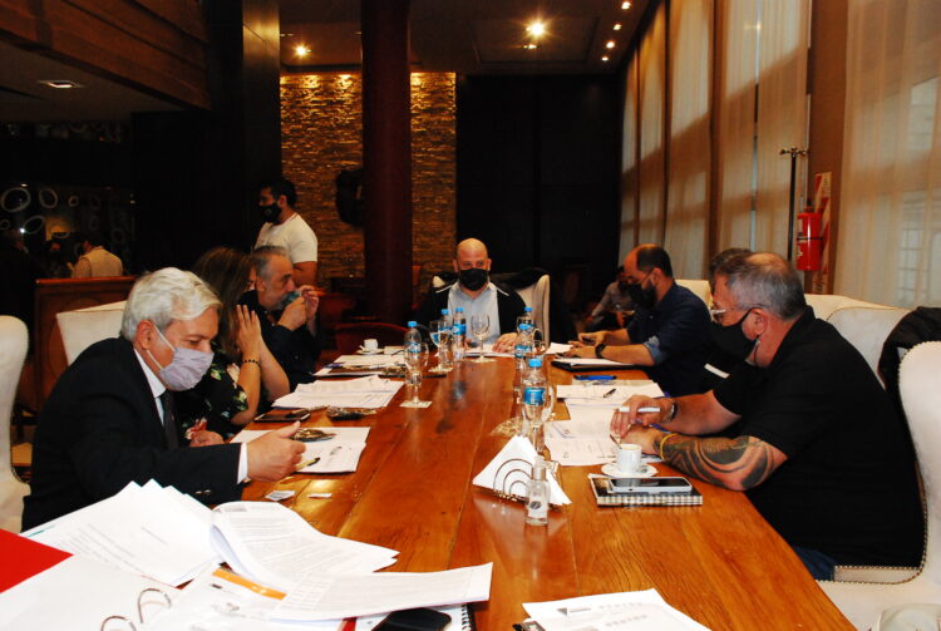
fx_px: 864
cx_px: 470
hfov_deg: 57.1
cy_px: 316
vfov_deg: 40.1
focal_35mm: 33
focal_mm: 22
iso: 1600
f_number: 7.1
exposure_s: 1/80
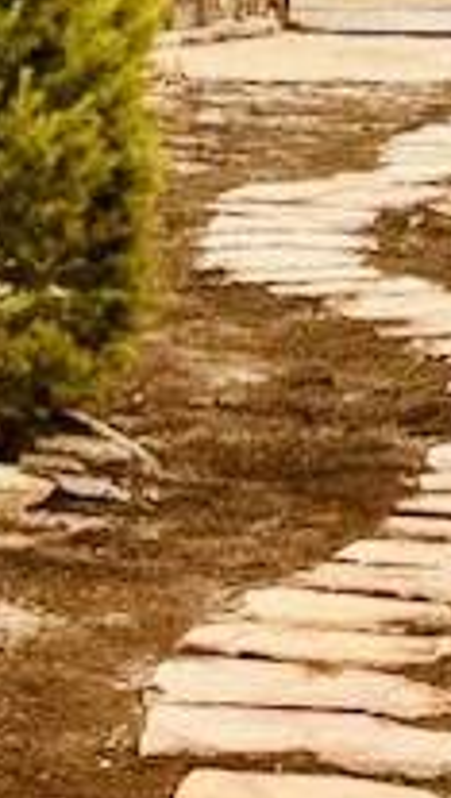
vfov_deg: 12.2
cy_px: 752
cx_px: 281
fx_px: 3707
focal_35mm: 175
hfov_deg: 7.0
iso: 50
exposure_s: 1/742
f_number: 1.6
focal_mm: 5.96
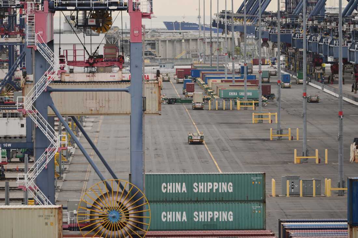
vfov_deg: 3.4
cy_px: 119
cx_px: 179
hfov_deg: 5.2
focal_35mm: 400
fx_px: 3977
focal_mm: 400
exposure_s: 1/640
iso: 320
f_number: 8
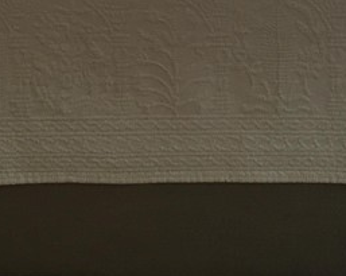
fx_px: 1156
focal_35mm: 113
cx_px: 267
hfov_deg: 16.9
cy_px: -215
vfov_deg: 12.5
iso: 32
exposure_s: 1/30
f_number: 2.2
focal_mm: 4.15
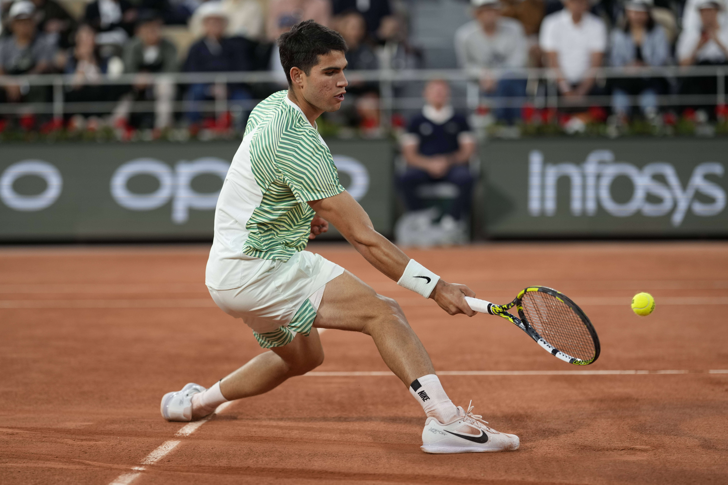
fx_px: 2730
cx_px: 364
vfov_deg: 10.2
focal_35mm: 135
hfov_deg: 15.2
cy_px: 242
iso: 640
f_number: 1.8
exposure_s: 1/2000
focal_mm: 135
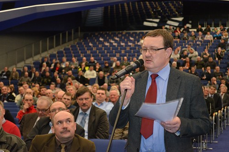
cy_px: 76
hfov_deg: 24.7
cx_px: 114
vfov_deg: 16.5
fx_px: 524
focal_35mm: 82
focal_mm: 55
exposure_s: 1/60
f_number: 5.6
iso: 3200
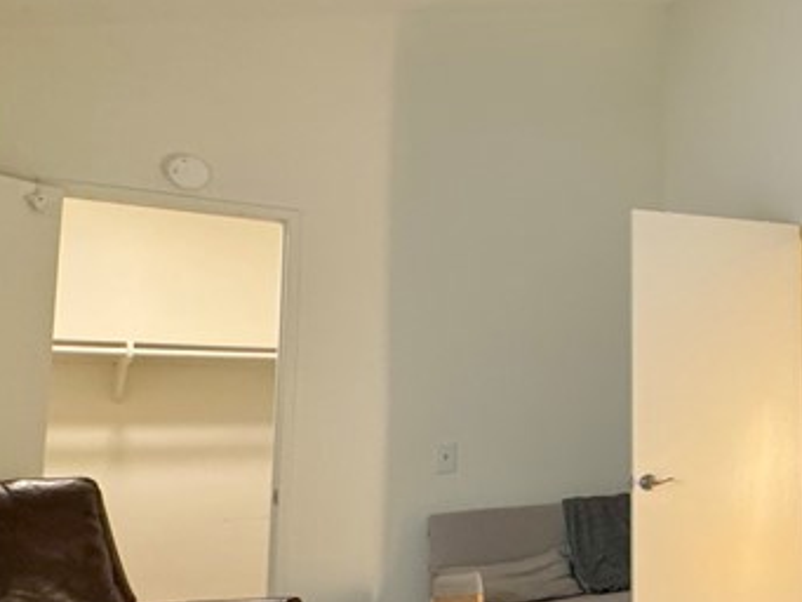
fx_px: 973
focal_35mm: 42
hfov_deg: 35.5
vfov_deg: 34.3
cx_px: 957
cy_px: 329
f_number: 2.2
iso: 320
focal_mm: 2.22
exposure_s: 1/120
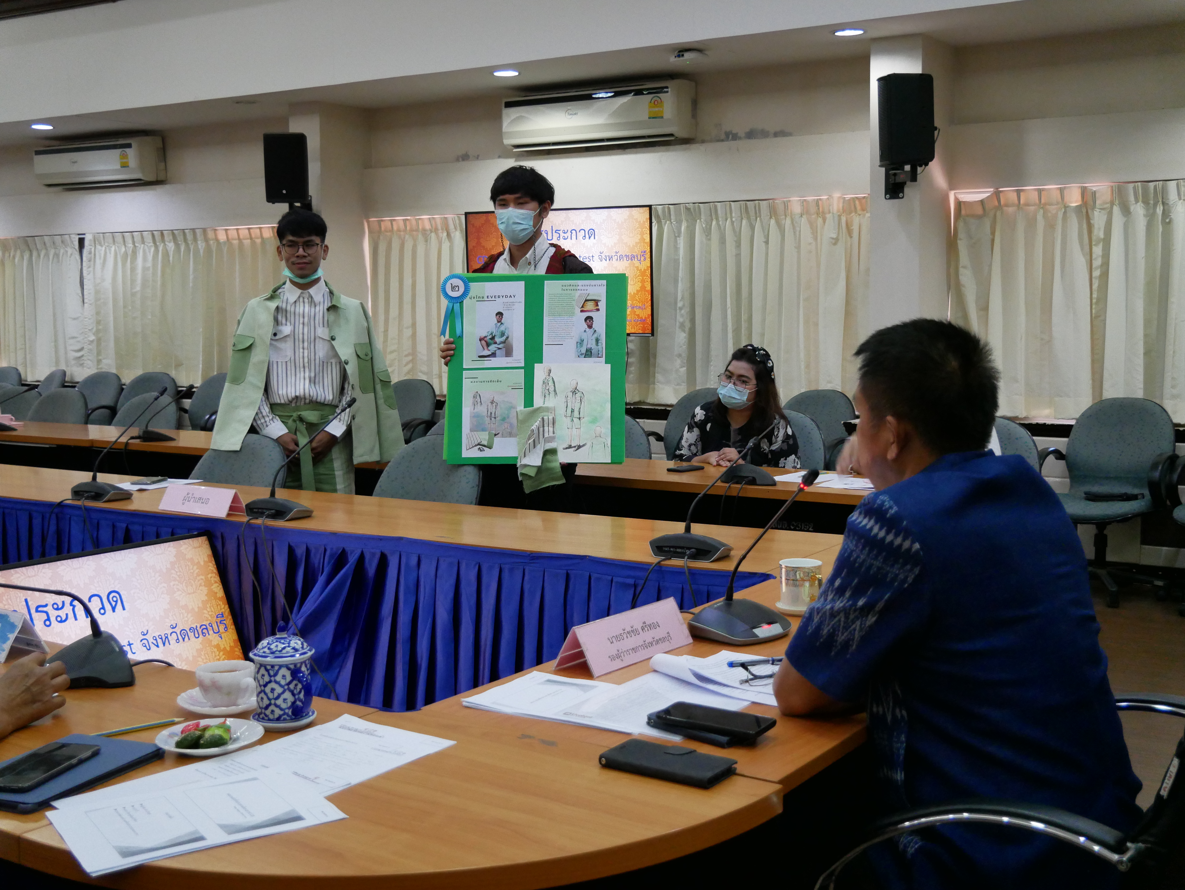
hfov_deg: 46.8
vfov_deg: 36.0
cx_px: 592
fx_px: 1370
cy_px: 445
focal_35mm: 40
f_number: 4.1
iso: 2000
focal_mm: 20
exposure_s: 1/125
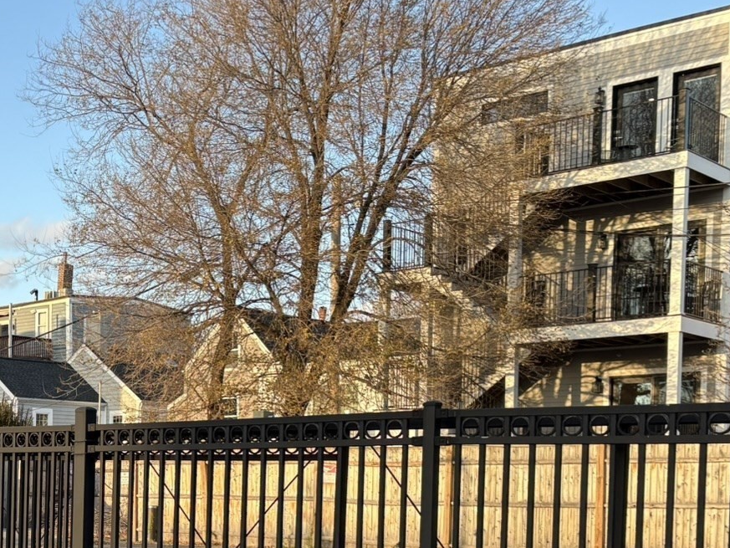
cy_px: 518
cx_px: 40
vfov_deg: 23.3
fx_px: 1287
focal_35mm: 61
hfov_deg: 30.0
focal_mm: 5.96
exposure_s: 1/596
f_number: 1.6
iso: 50
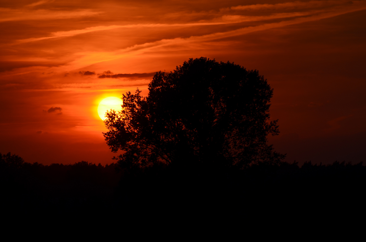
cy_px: 121
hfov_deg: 6.9
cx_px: 183
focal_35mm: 300
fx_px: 3043
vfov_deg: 4.6
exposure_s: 1/1250
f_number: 9
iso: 100
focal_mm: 200
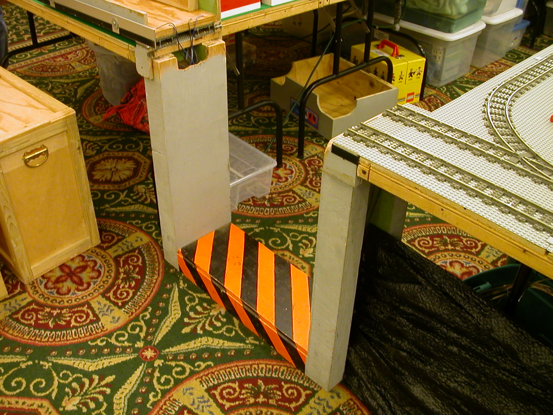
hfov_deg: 50.1
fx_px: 591
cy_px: 208
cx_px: 276
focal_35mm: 37
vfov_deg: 38.7
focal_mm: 5.6
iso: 100
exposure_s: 1/5.2
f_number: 2.7
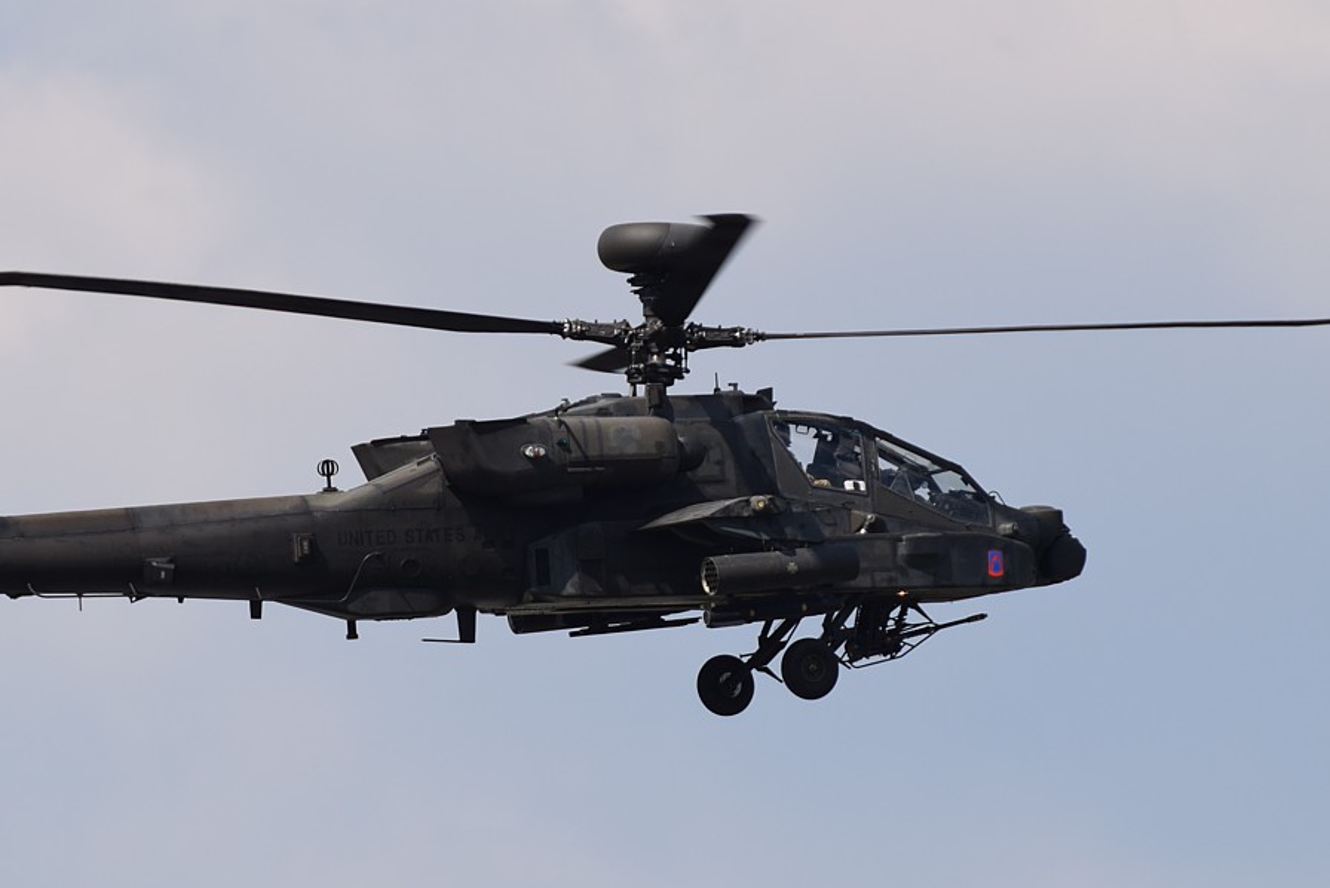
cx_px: 543
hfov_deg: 3.0
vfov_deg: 2.0
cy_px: 400
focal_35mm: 680
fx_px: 25129
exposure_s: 1/1000
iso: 200
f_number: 8
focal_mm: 340
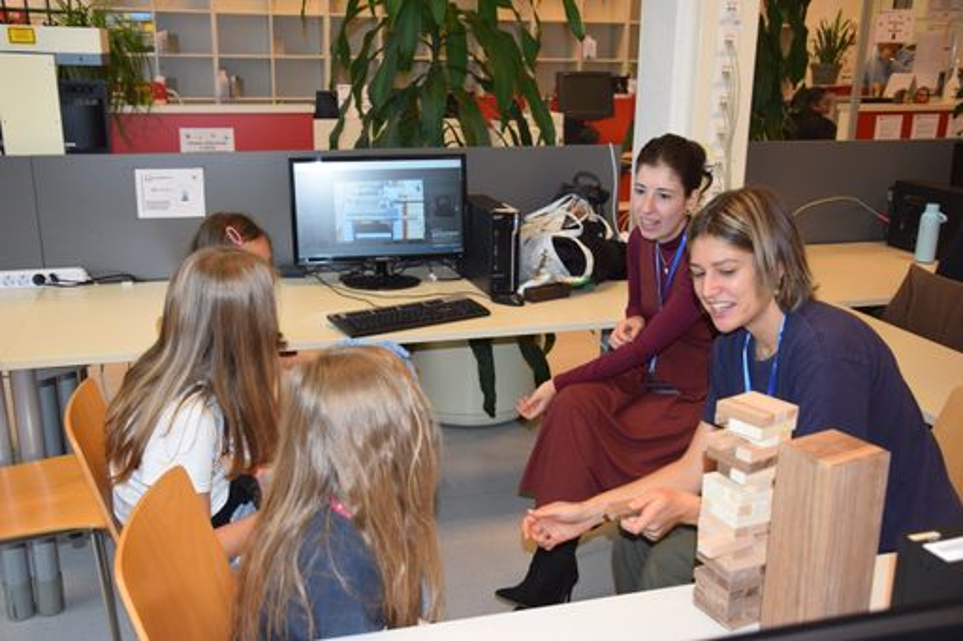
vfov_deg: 36.8
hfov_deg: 53.1
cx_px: 482
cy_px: 320
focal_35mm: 36
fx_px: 963
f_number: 5
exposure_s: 1/100
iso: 800
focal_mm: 24
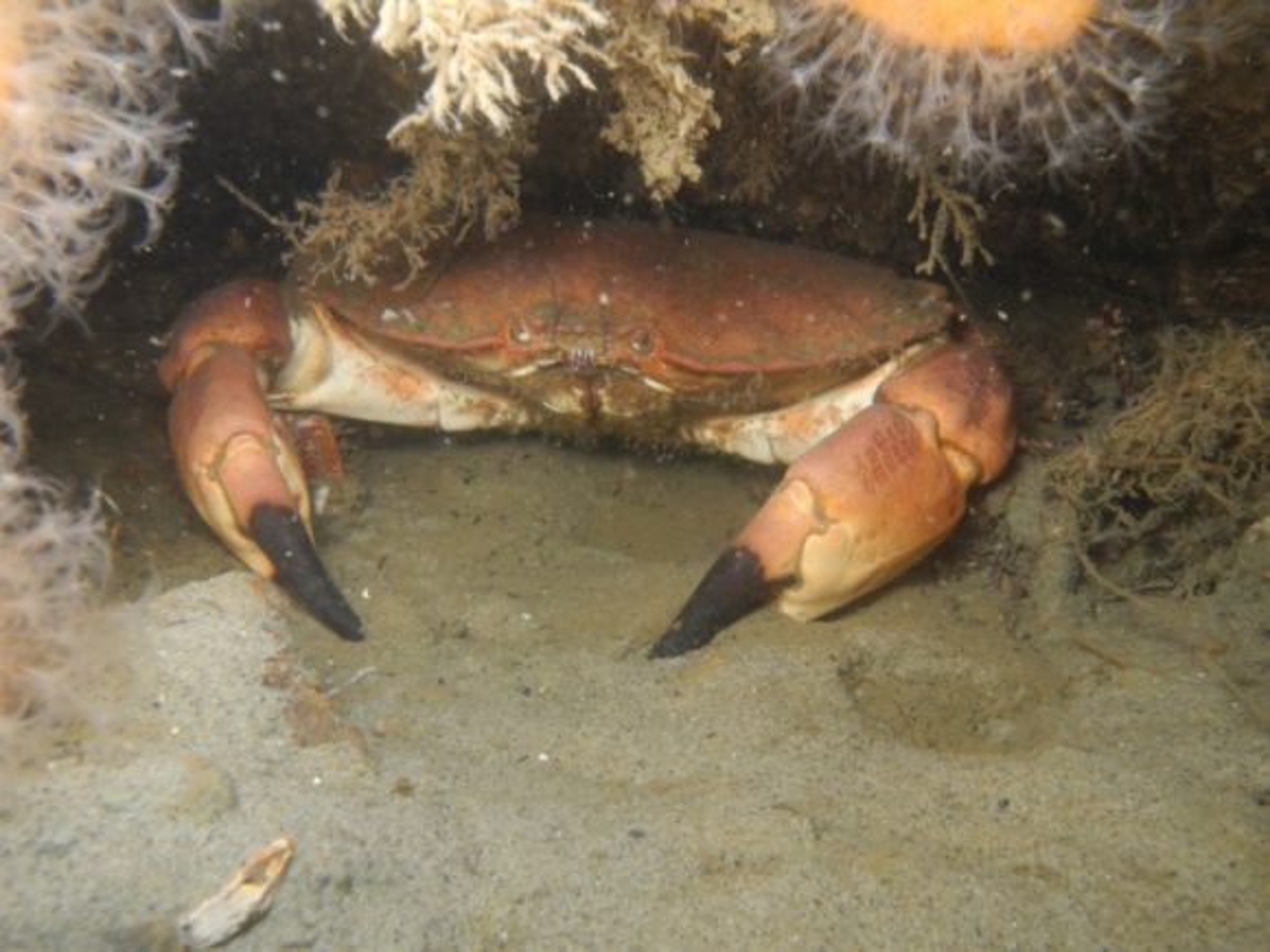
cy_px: 476
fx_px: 1027
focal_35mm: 28
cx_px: 635
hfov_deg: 63.4
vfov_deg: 49.7
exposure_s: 1/30
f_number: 6.3
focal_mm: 6
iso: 200
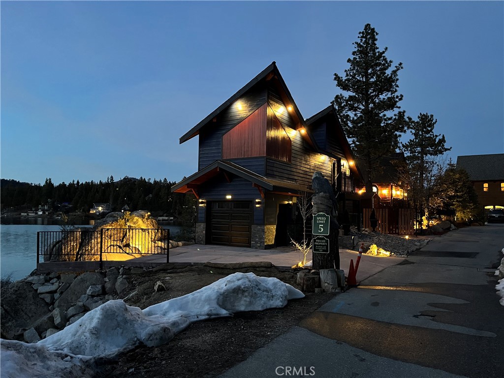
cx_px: 252
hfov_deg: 67.3
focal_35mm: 26
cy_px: 189
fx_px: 379
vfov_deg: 53.1
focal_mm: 5.1
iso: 1000
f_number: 1.6
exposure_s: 1/30
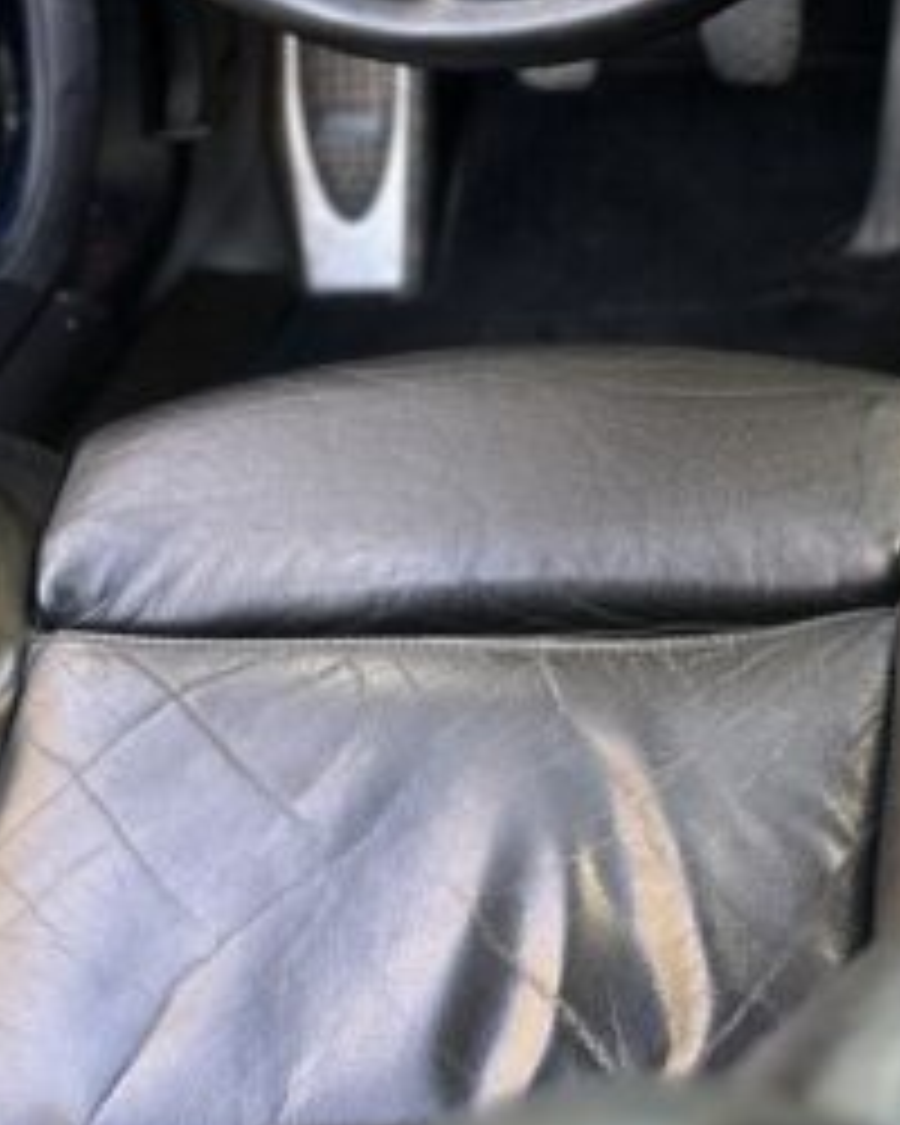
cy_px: 76
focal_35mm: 75
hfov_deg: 17.8
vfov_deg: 24.5
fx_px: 2497
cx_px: 1436
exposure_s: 1/121
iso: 160
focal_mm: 6.86
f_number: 1.78
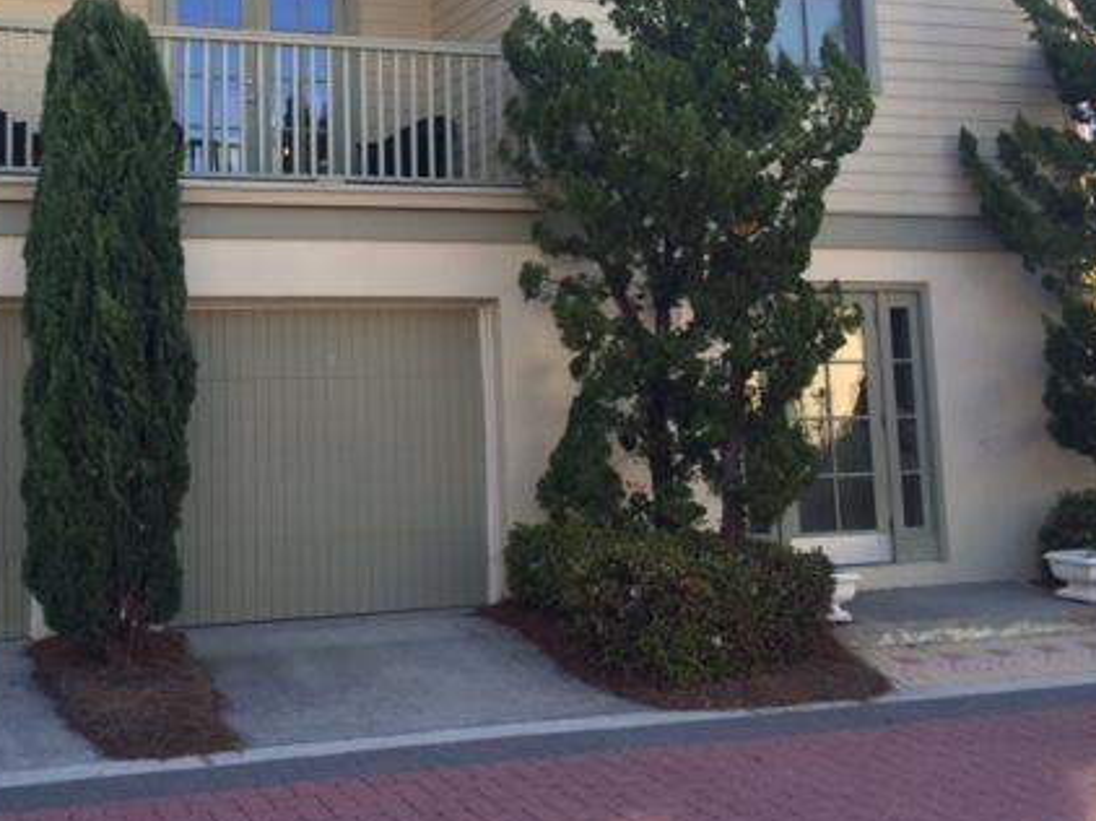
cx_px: 335
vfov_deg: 32.4
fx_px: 1392
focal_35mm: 44
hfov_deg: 42.2
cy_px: 234
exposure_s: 1/339
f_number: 2.2
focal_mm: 4.15
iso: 32
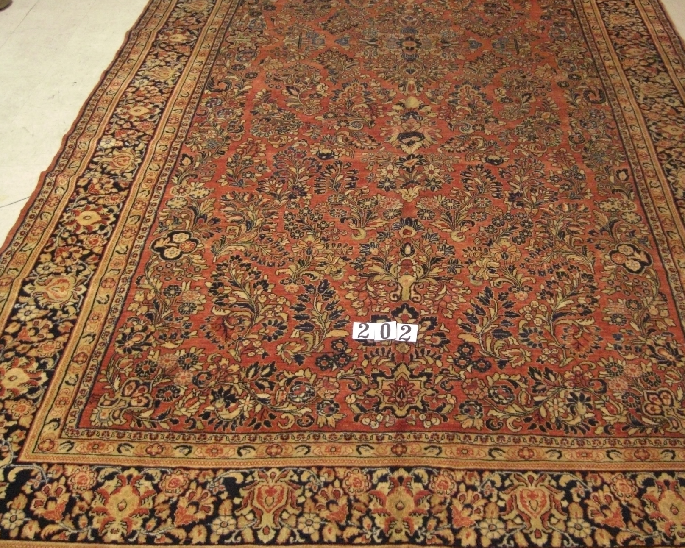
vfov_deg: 32.1
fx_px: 953
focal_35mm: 47
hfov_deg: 39.4
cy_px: 268
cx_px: 415
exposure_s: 1/50
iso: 800
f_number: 2.8
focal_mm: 7.9
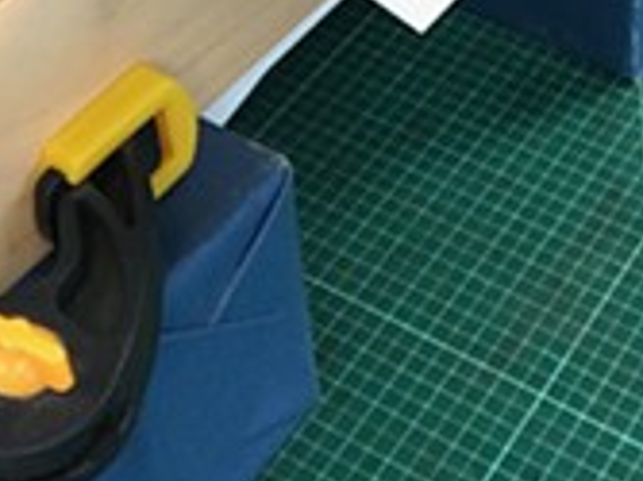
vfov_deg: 15.2
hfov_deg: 21.2
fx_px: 1708
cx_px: 439
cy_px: -169
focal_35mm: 92
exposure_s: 1/85
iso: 125
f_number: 2.2
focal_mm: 2.9
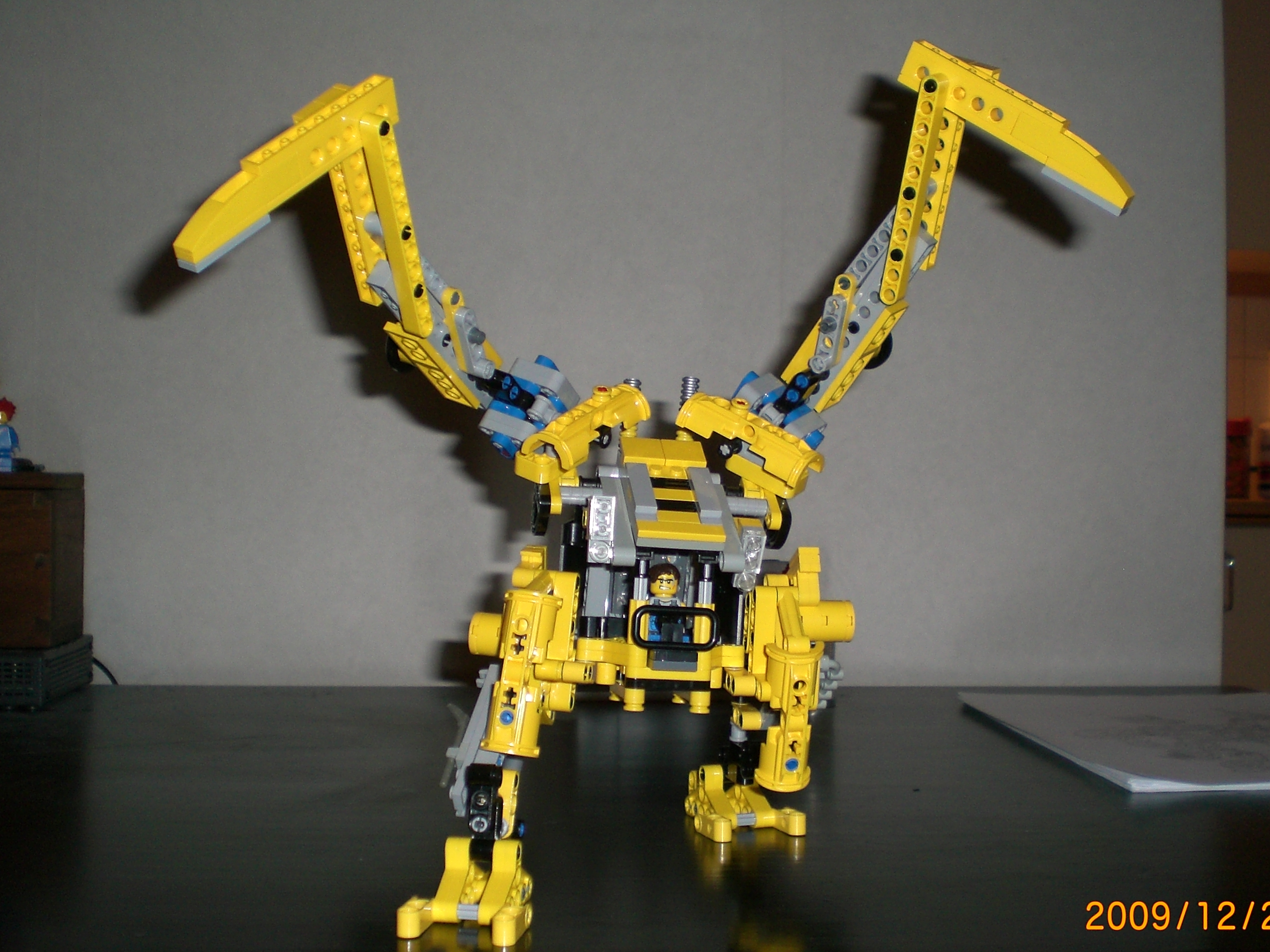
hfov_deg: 44.8
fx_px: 1541
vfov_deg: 34.3
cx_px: 685
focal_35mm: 42
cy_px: 497
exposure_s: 1/60
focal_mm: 6.3
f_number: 3.1
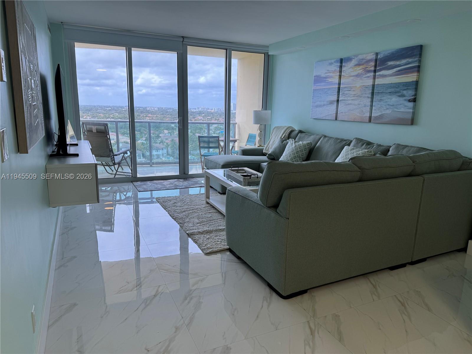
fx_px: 327
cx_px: 236
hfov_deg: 71.6
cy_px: 177
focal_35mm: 24
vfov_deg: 56.8
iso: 64
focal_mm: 6.76
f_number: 1.78
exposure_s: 1/129
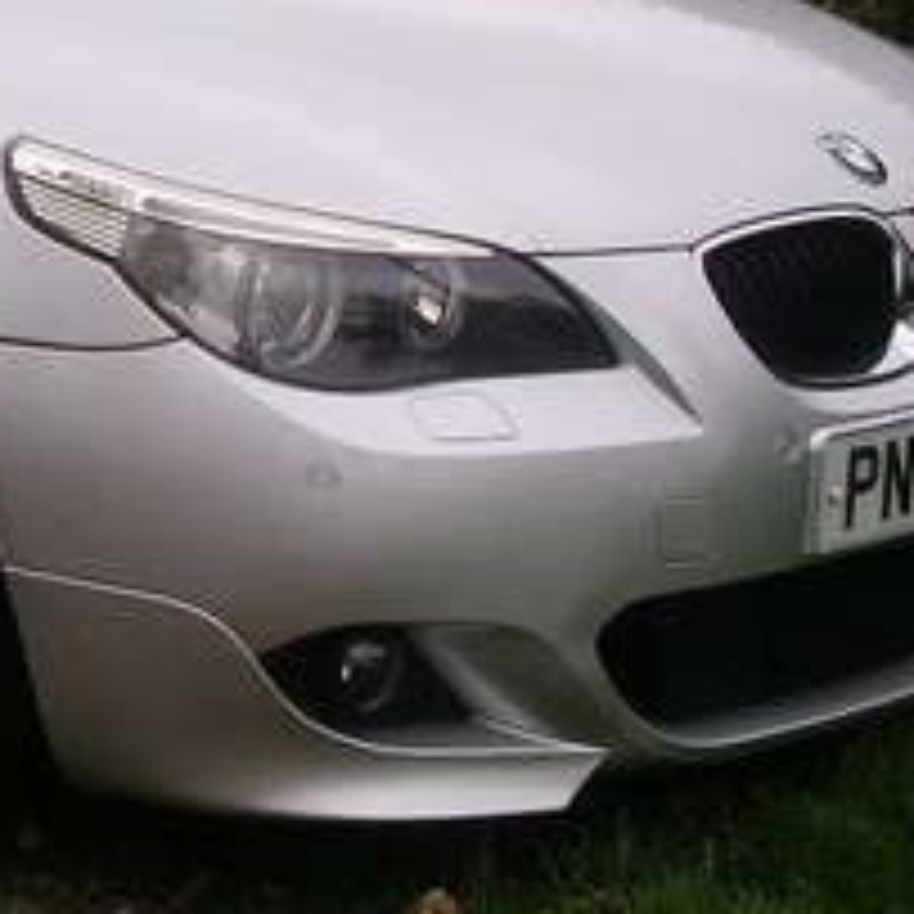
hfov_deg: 16.3
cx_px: -126
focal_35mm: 103
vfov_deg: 16.7
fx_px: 3077
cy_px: 122
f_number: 3.2
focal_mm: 7.8
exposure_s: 1/253
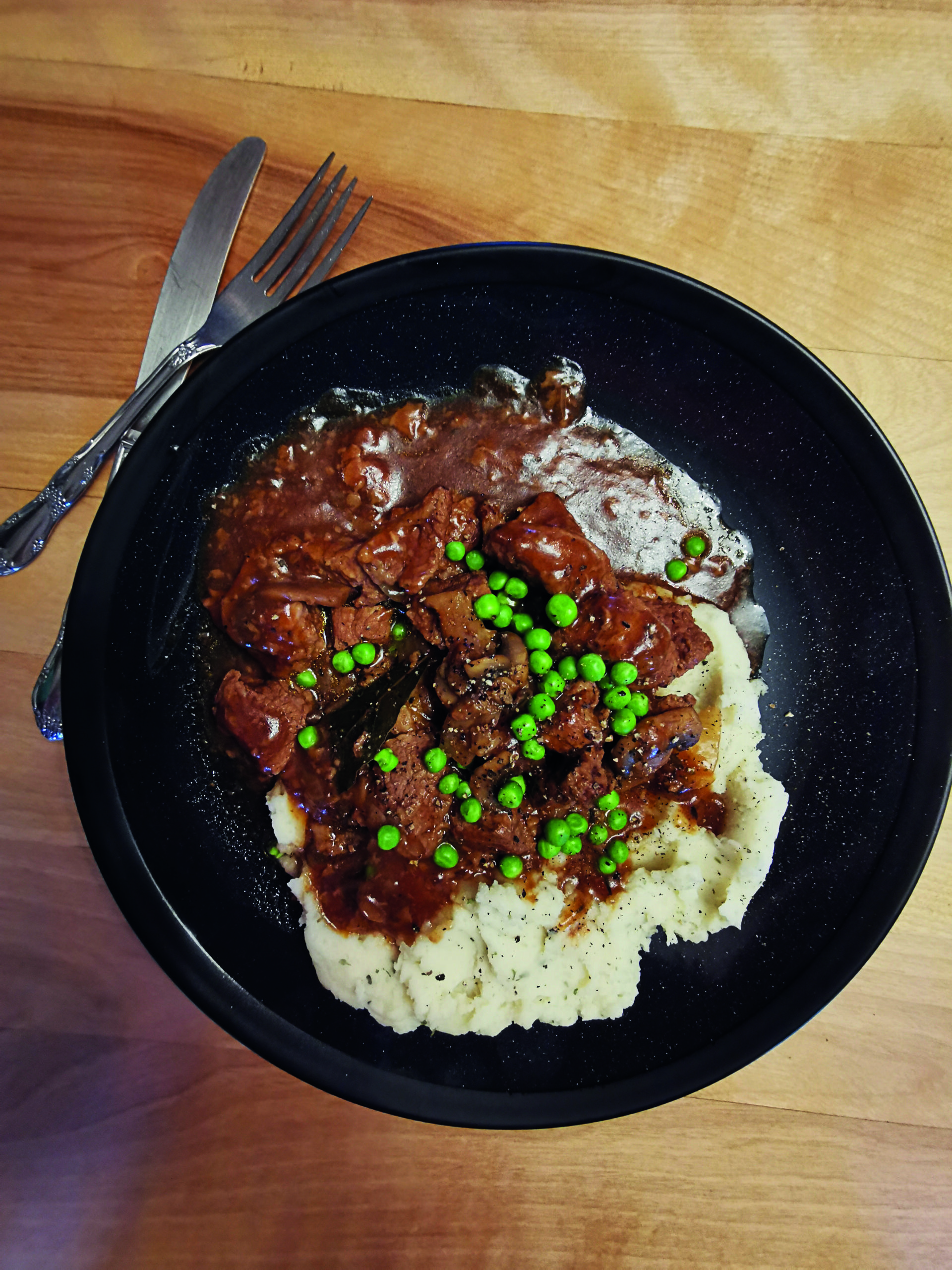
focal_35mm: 16
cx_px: 476
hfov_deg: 78.1
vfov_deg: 94.5
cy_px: 635
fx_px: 587
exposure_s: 1/16.7
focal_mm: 2.35
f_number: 2.2
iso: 800
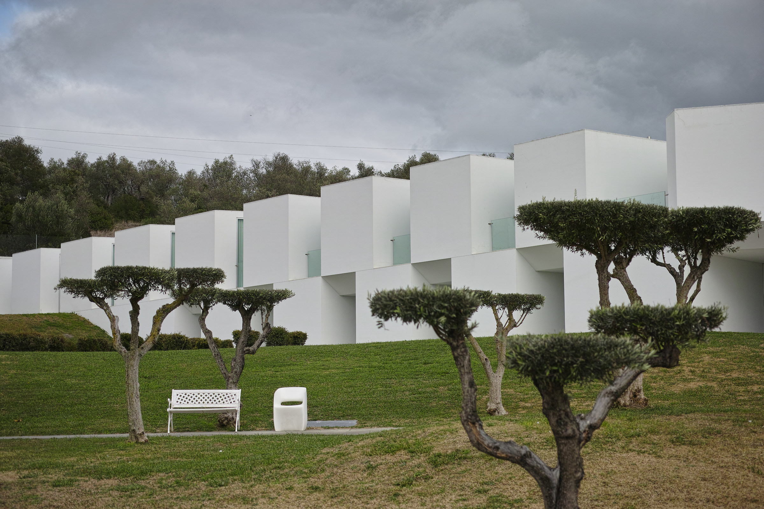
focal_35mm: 75
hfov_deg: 27.0
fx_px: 1592
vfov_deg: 18.2
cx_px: 382
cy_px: 254
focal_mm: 50
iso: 100
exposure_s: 1/1000
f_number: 2.8
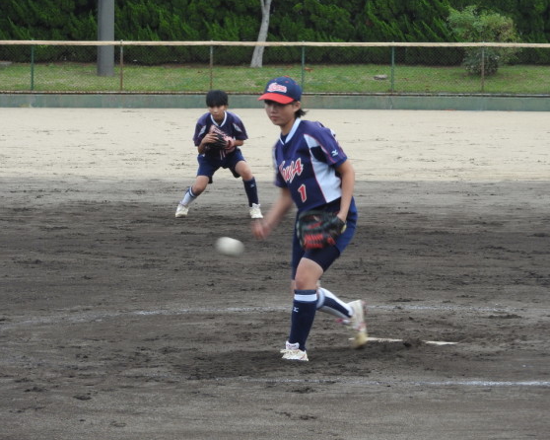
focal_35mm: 210
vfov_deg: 7.4
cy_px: 221
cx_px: 279
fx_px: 3417
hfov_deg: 9.2
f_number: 5.3
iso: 100
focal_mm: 35.8
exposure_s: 1/160
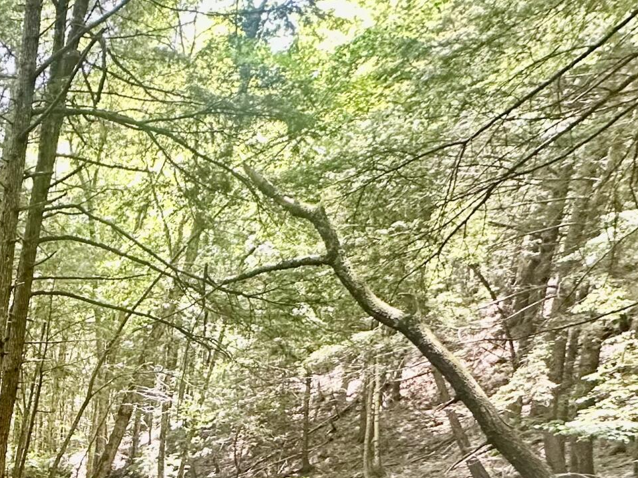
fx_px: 811
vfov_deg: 24.5
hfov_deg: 30.6
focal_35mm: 44
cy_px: 740
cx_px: -245
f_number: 2.2
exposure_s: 1/99
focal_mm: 2.22
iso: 160
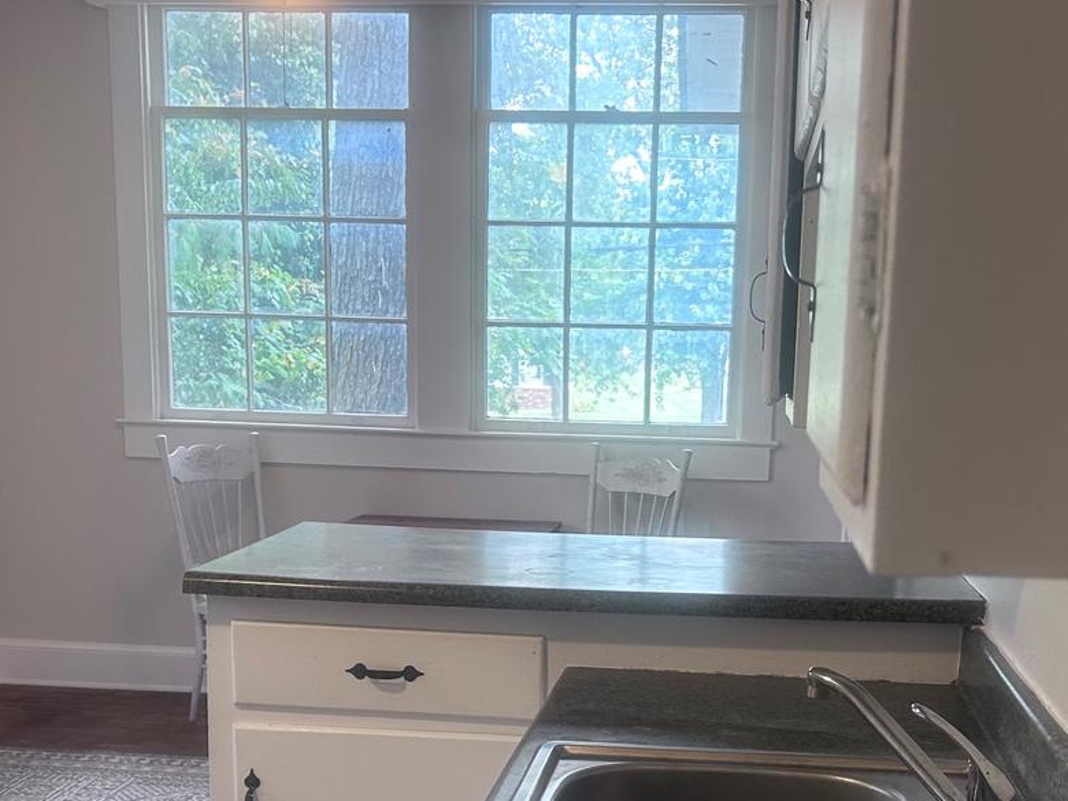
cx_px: 578
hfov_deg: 39.6
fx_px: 1481
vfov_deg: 29.6
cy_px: 628
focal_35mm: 48
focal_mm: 5.7
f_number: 1.5
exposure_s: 1/60
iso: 64
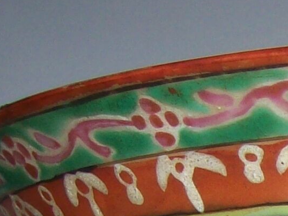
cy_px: 502
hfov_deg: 9.6
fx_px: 1588
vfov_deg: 7.3
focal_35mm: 191
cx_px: 589
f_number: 2.7
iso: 80
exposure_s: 1/64
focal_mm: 6
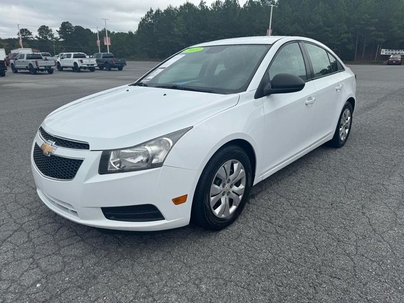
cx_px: 202
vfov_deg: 56.8
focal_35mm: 24
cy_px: 152
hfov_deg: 71.6
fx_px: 280
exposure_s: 1/4608
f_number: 1.78
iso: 80
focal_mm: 6.76
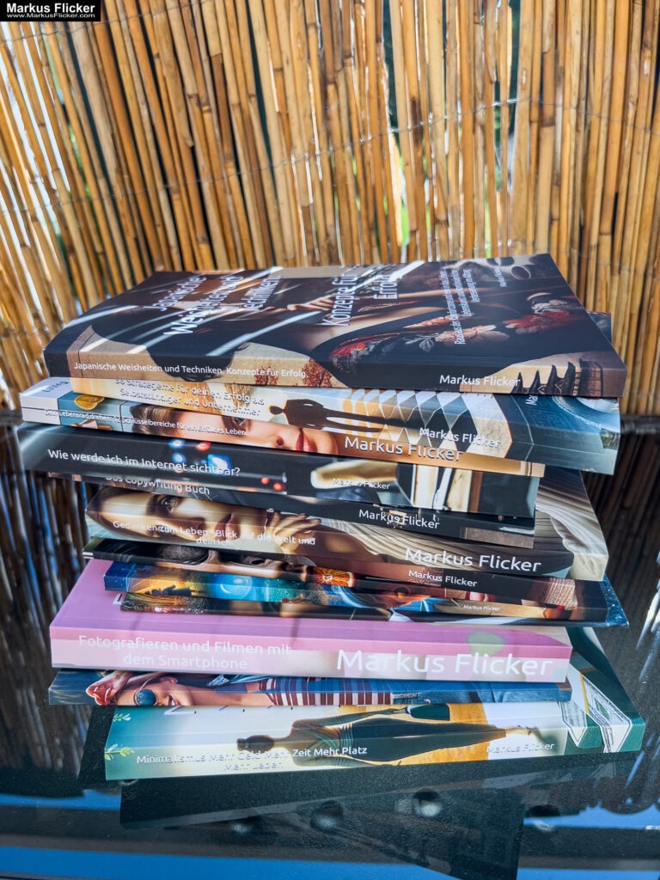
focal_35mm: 26
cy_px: 440
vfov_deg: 67.3
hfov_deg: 53.1
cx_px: 330
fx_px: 661
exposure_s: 1/900
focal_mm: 5.7
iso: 50
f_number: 1.5
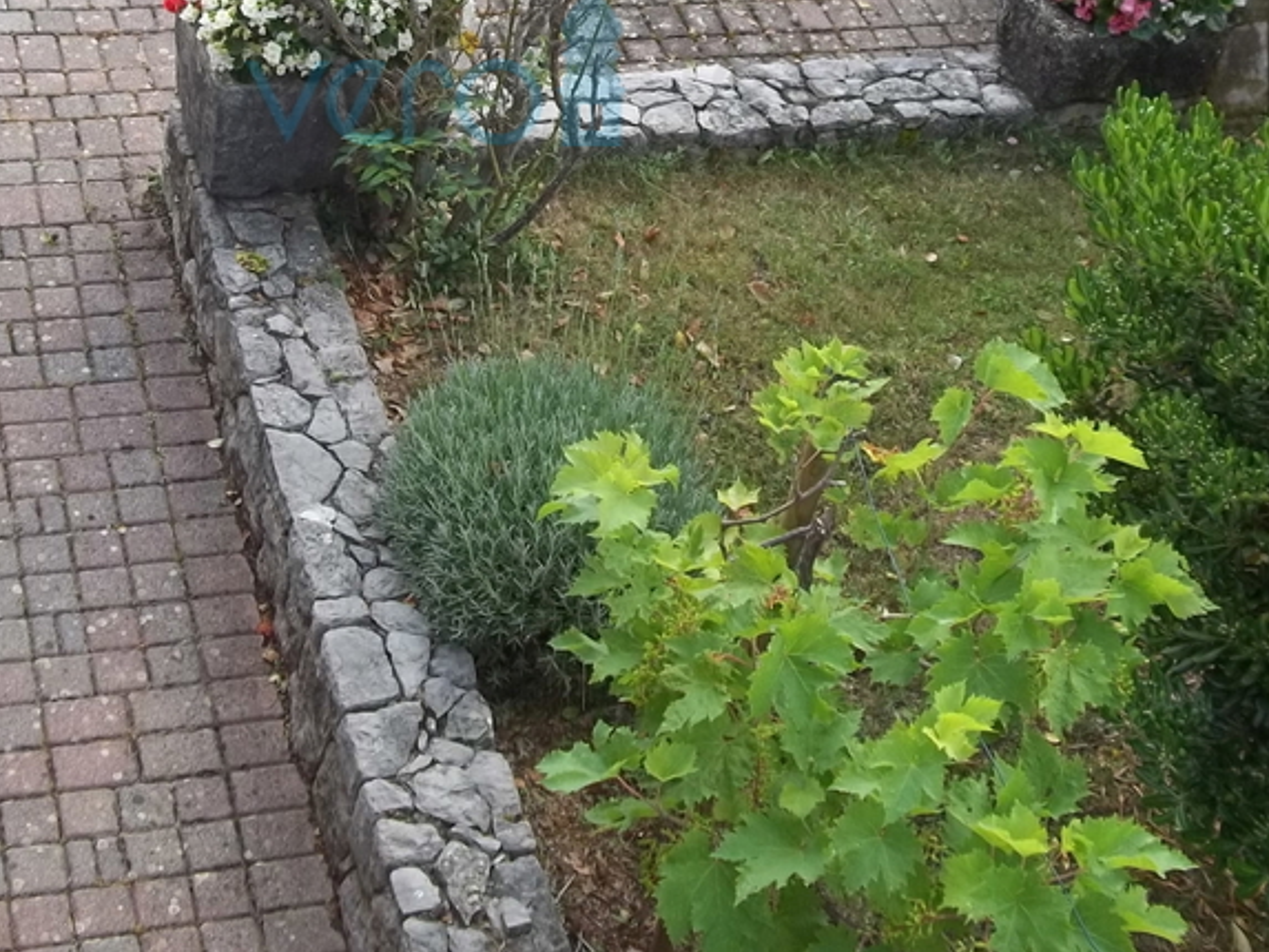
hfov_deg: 28.9
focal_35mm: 67
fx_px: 2457
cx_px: 540
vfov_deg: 21.3
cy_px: 49
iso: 64
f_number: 2.9
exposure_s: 1/160
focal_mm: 5.7
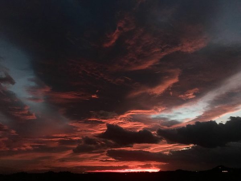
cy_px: 90
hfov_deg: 63.4
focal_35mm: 28
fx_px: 195
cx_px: 120
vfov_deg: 49.7
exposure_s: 1/4
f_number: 1.8
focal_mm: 3.99
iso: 100
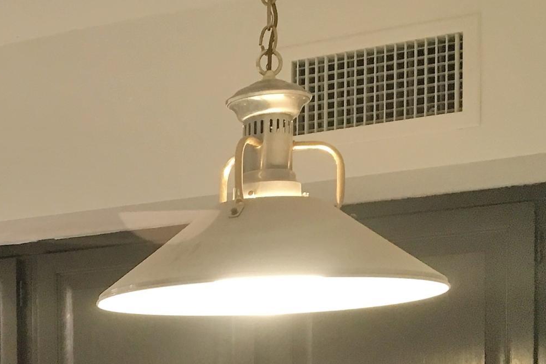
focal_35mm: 91
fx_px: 1380
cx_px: -158
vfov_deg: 14.1
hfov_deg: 20.5
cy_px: 547
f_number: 2.2
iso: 80
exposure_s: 1/30
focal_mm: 4.15
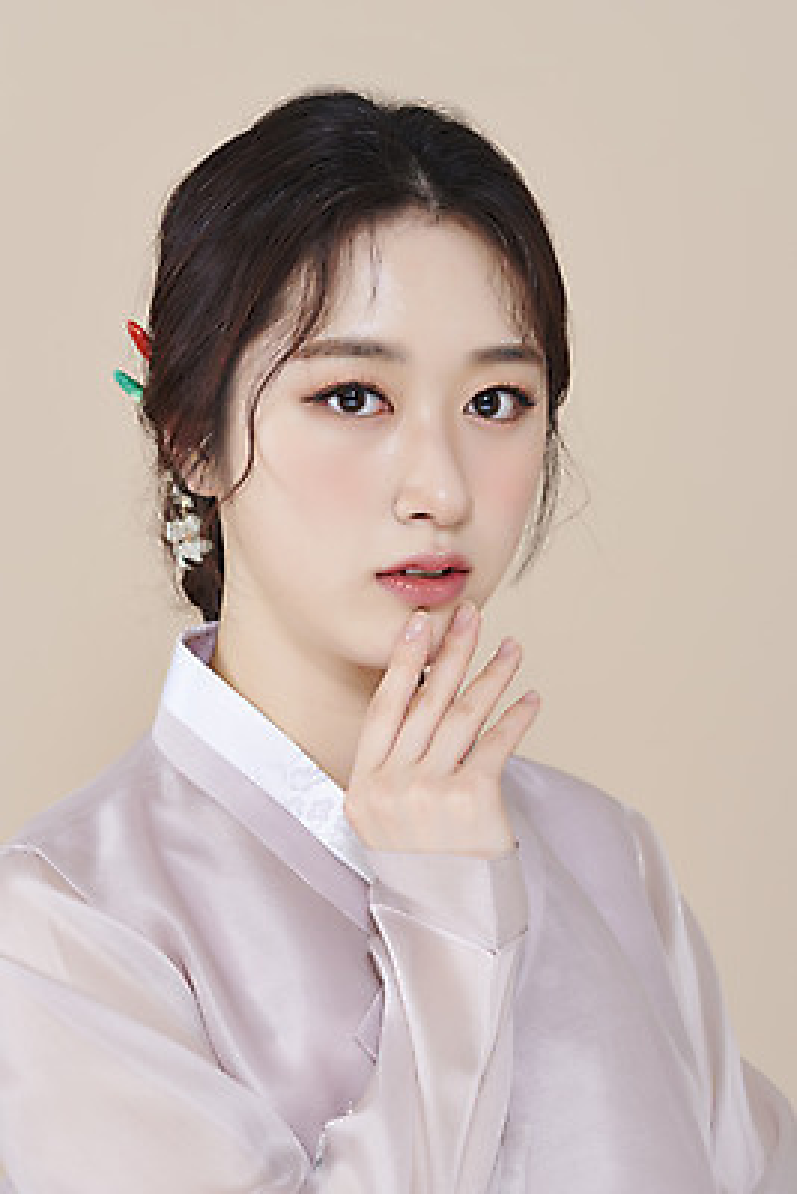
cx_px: 398
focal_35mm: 105
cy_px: 597
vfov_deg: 19.4
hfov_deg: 13.1
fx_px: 3484
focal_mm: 105
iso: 64
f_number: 11
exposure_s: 1/125
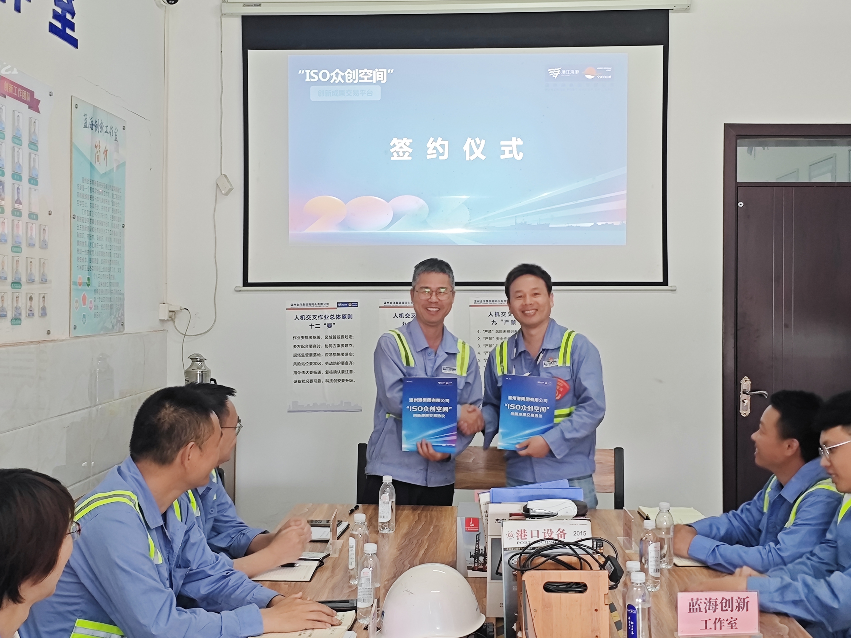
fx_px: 1057
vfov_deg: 33.6
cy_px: 295
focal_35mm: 43
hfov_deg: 43.8
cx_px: 449
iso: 160
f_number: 1.6
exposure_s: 1/60
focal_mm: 5.84
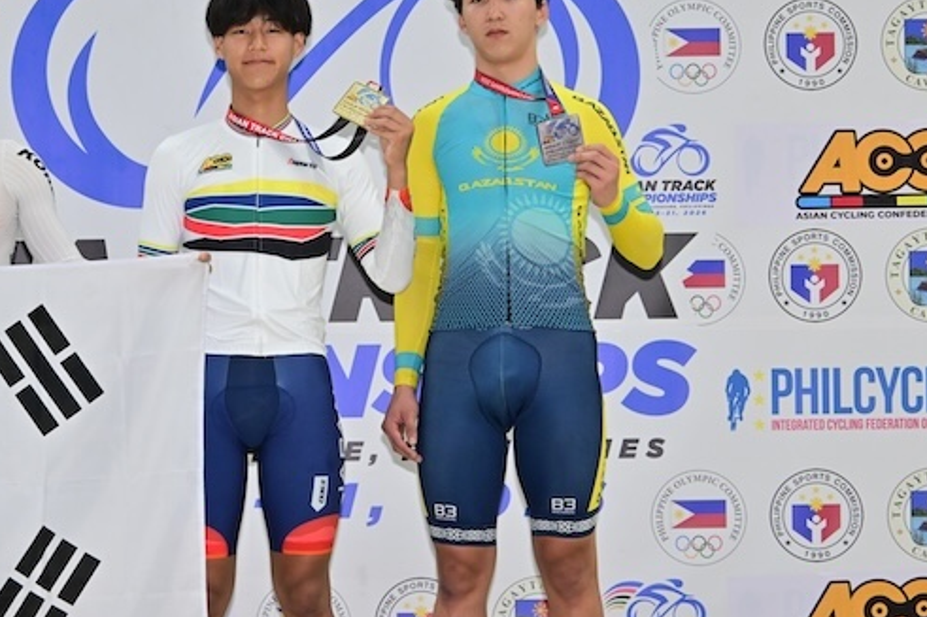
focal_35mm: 114
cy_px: 310
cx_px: 262
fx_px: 2934
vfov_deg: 12.0
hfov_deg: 17.9
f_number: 8
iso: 1600
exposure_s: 1/160
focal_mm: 70
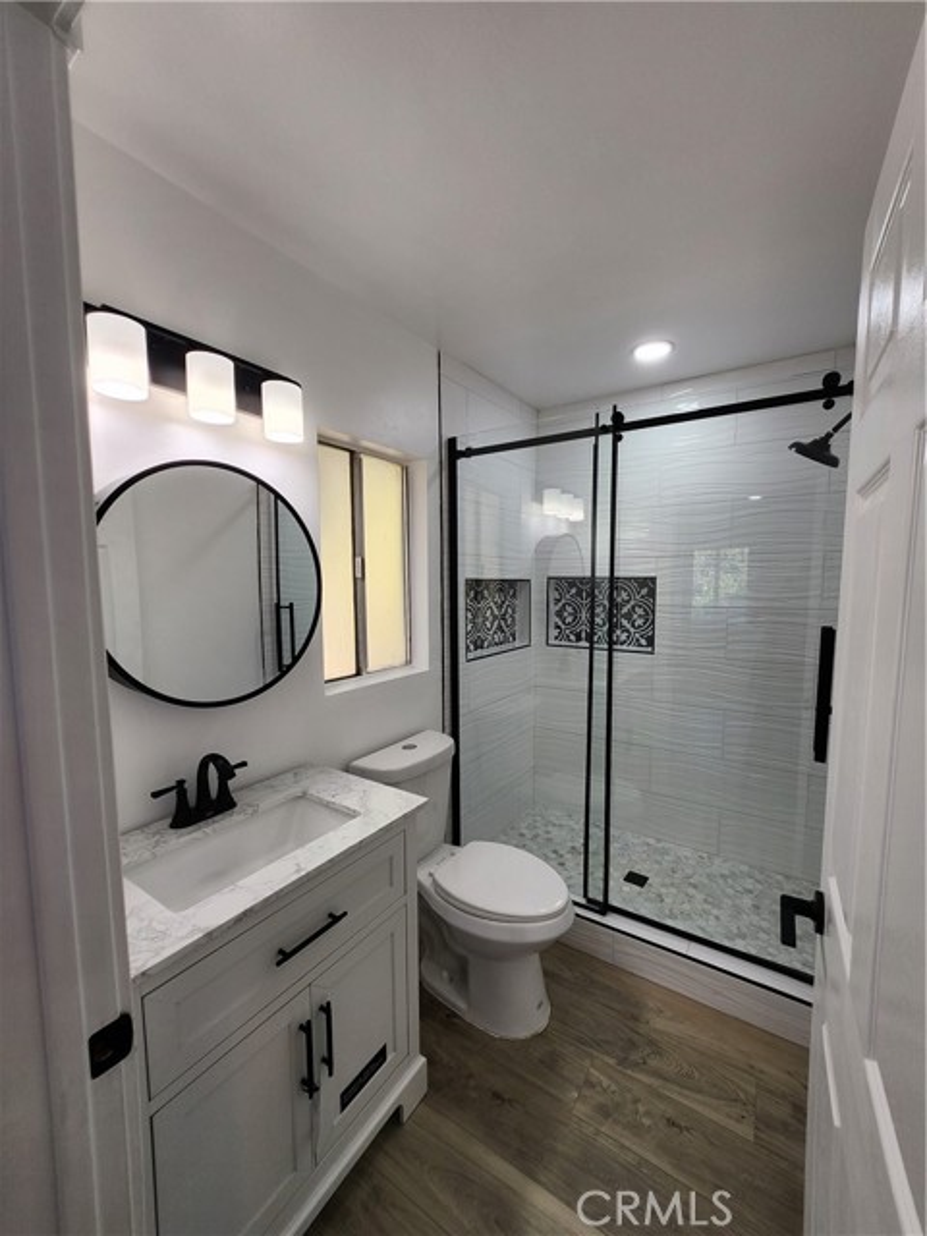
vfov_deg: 106.2
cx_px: 464
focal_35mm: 13
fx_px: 464
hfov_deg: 89.9
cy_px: 618
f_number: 2.2
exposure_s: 1/60
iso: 32
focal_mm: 1.74
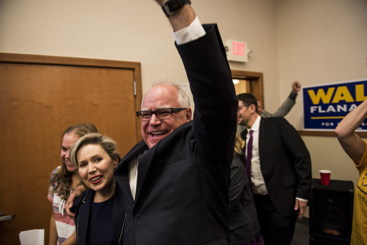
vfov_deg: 53.2
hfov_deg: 73.7
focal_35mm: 24
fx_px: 245
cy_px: 122
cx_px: 184
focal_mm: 24
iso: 1000
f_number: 2.8
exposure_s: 1/125
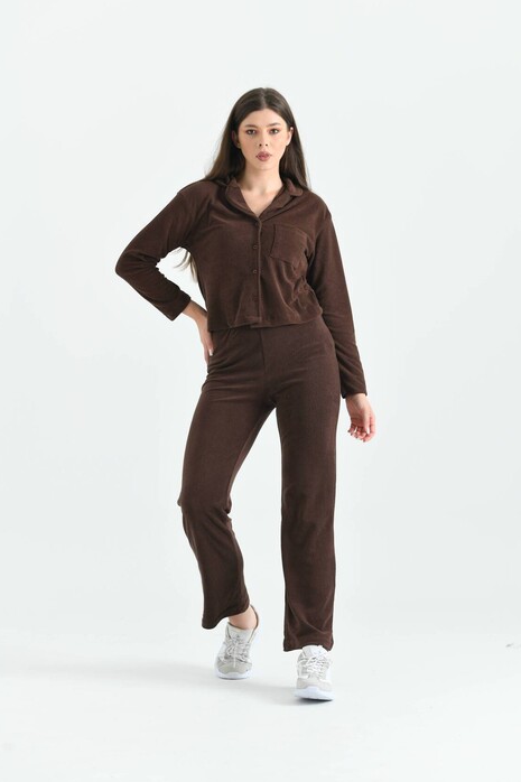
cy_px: 382
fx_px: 1868
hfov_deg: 15.9
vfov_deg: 23.6
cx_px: 275
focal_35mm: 86
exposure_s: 1/125
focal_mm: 80
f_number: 5.6
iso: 100
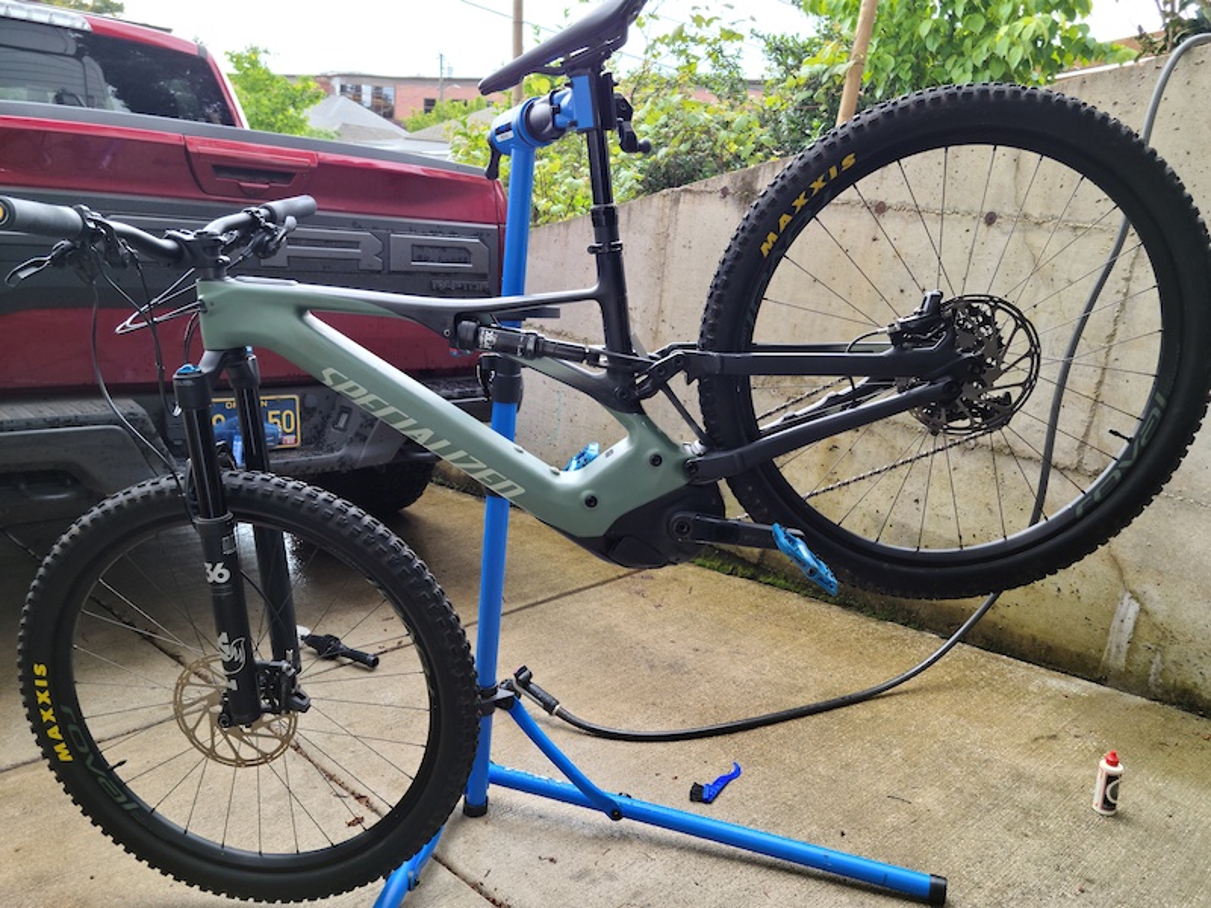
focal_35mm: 28
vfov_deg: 49.7
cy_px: 454
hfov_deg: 63.4
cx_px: 606
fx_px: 980
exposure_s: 1/60
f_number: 2
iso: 64
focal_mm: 5.9
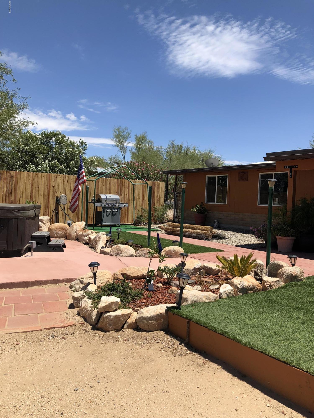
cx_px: 157
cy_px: 209
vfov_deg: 63.4
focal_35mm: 28
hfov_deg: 49.7
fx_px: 339
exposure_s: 1/2558
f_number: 1.8
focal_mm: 3.99
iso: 20
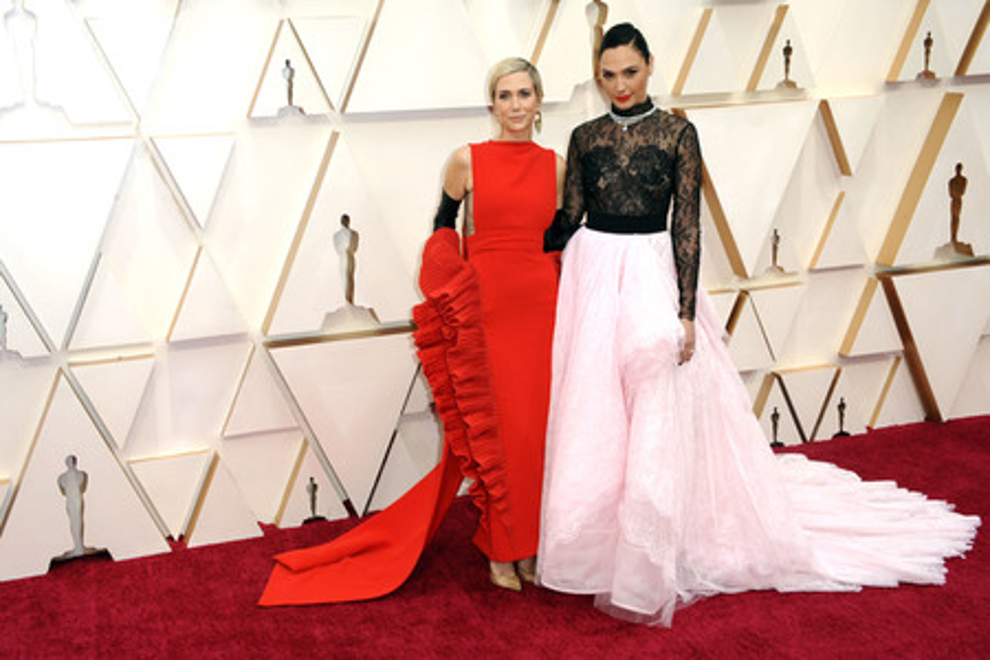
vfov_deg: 30.5
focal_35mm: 44
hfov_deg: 44.5
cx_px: 495
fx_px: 1210
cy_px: 330
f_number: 8
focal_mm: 44
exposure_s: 1/250
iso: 1250
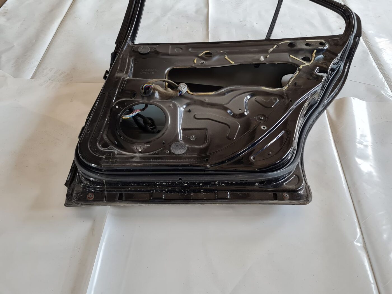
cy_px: 147
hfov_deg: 67.3
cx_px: 196
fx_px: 294
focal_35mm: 26
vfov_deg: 53.1
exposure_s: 1/100
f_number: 1.8
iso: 160
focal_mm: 5.4
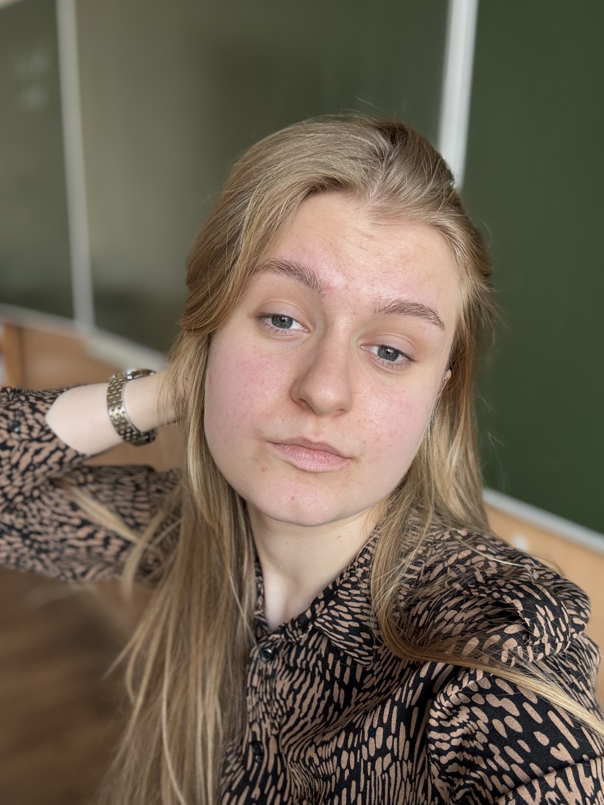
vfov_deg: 60.0
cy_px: 402
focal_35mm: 30
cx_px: 302
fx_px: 698
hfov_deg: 46.8
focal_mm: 2.69
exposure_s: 1/121
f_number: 1.9
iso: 50
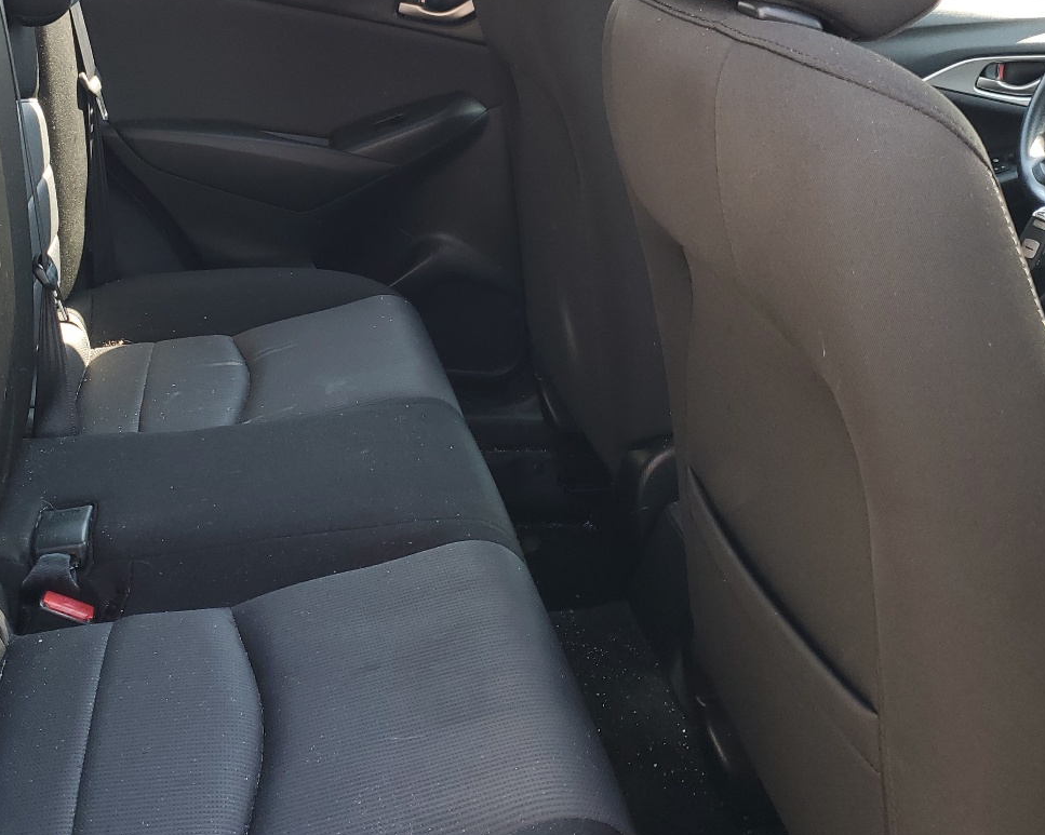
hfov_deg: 43.4
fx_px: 1299
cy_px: 210
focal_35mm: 42
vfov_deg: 34.9
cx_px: 377
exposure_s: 1/141
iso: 50
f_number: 1.5
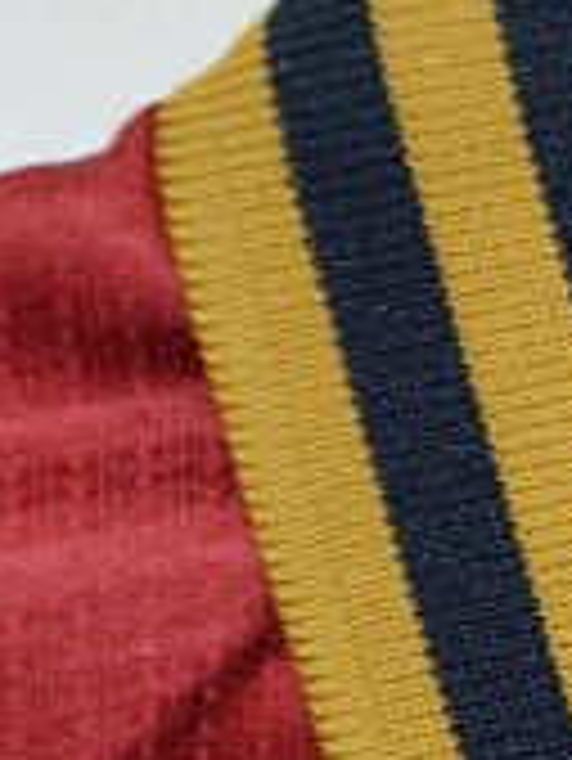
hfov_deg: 3.4
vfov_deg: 4.8
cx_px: 2423
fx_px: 9111
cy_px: 594
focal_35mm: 414
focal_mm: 45
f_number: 9
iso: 400
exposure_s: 1/160
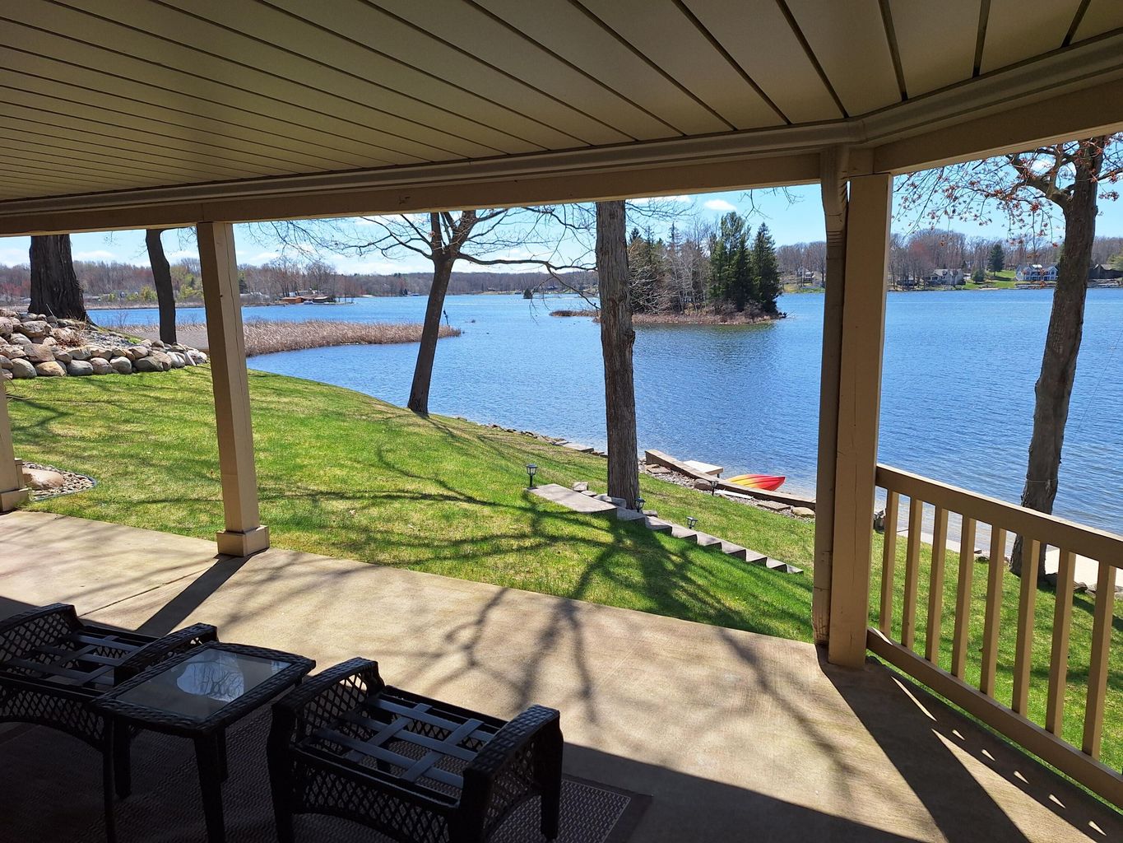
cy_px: 422
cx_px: 562
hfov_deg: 73.9
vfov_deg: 58.9
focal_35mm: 23
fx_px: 746
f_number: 1.8
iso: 40
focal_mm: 5.54
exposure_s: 1/2793
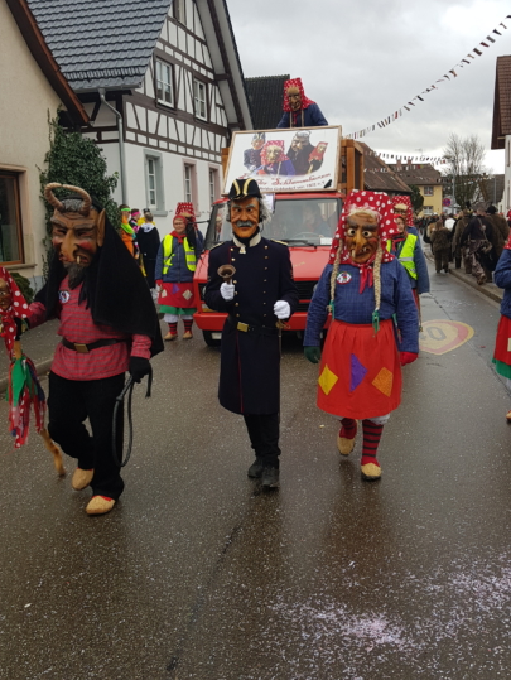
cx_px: 244
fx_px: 668
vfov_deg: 53.9
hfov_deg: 41.8
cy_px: 311
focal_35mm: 34
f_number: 1.7
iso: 40
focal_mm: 4.2
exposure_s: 1/114
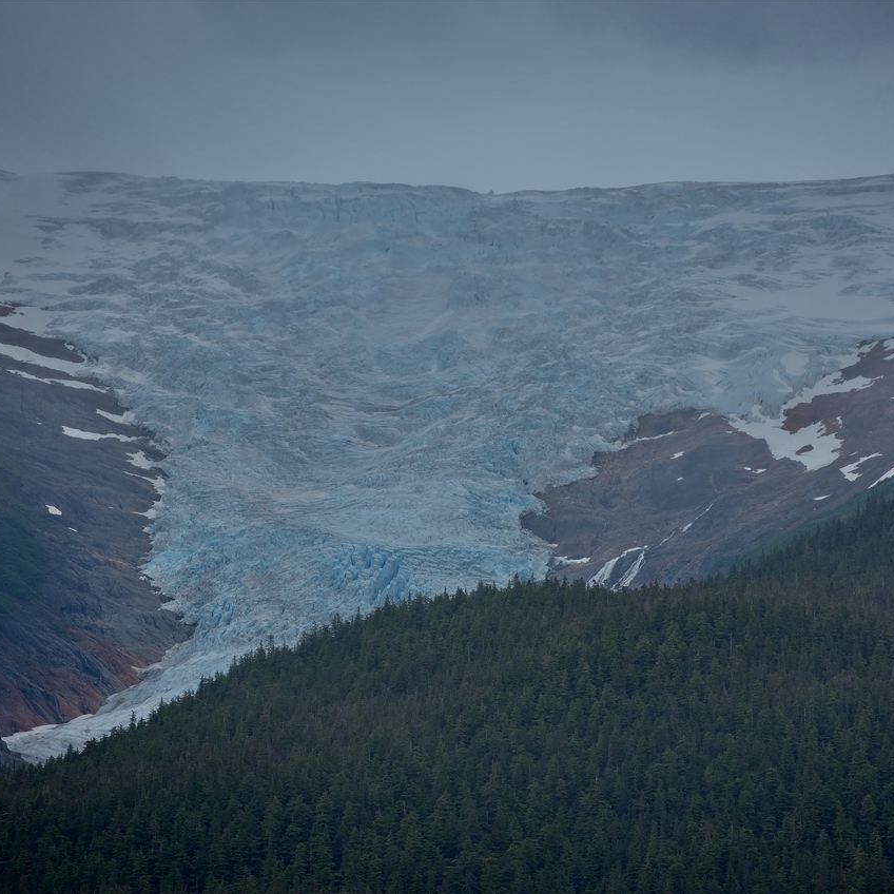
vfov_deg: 8.0
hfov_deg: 8.0
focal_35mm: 218
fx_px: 6370
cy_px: 447
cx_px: 560
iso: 100
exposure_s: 1/400
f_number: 9
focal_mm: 170
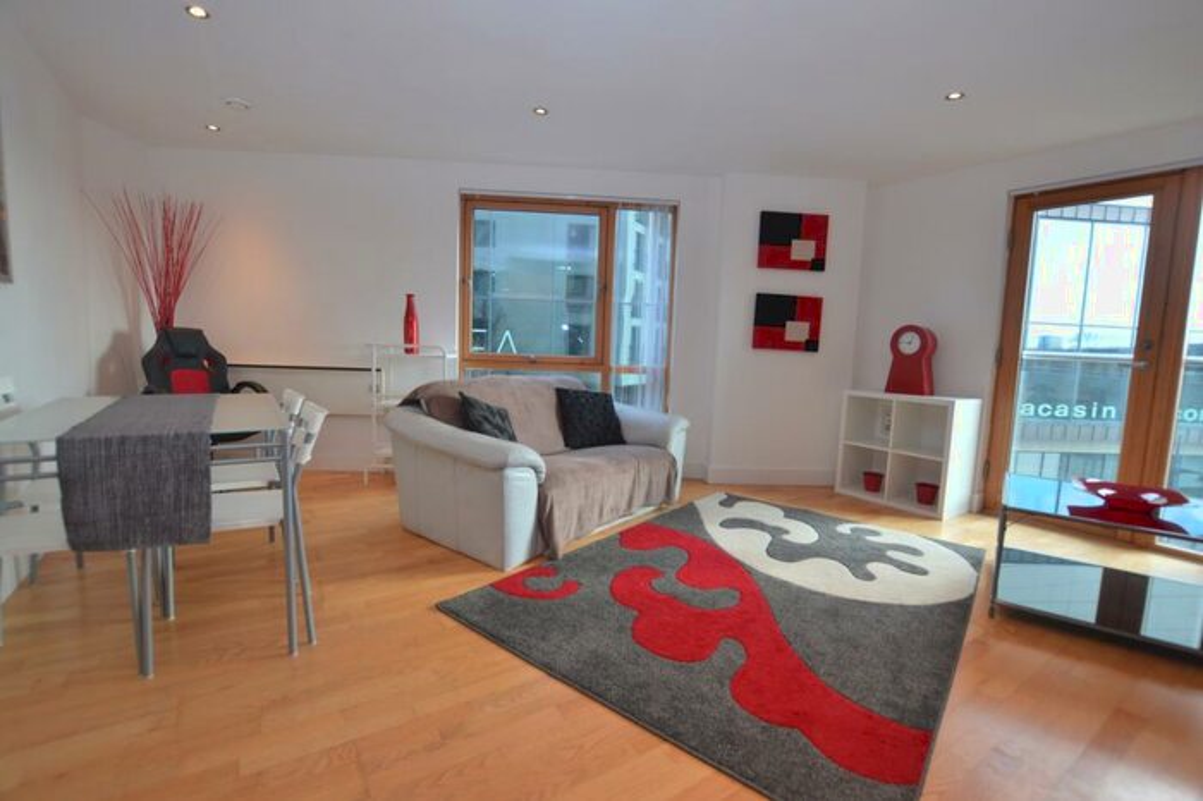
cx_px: 602
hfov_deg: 100.4
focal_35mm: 15
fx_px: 501
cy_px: 400
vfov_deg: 77.3
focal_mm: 10
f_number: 5
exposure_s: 1/100
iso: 400
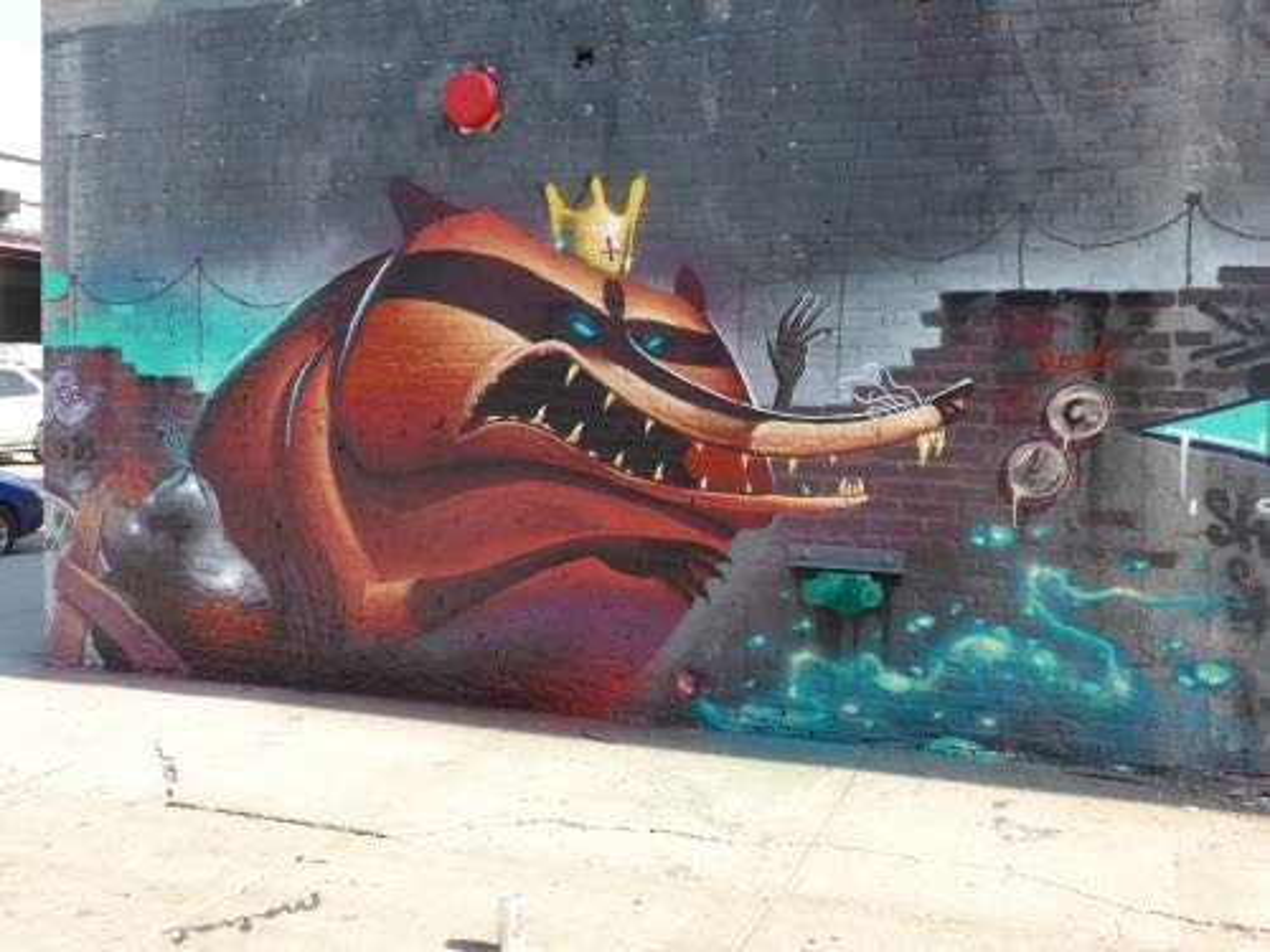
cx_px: 635
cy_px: 476
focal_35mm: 34
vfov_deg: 41.8
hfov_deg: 54.0
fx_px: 1247
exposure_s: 1/320
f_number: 2.8
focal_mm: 7
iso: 80
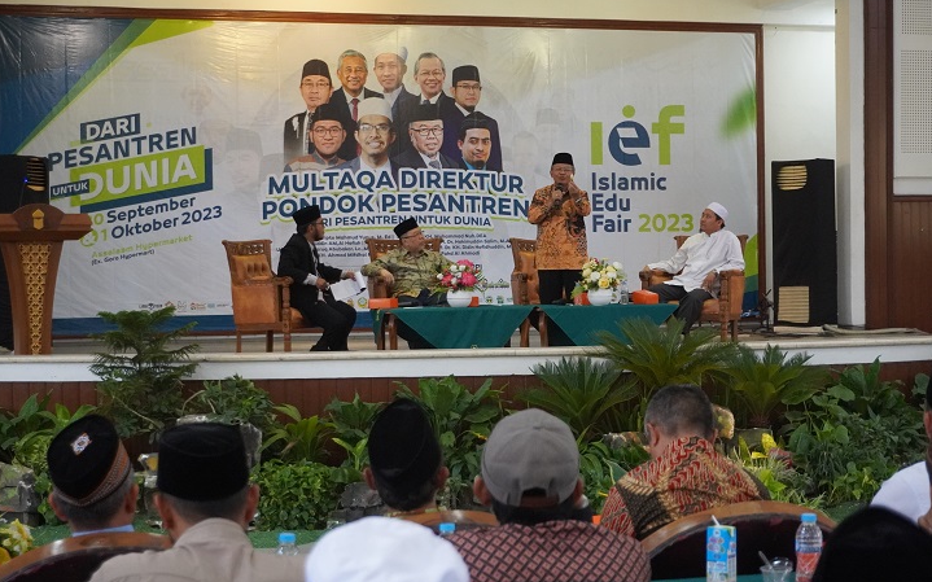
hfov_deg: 31.5
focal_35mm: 65
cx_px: 465
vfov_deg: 20.0
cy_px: 290
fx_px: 1651
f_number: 5.6
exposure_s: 1/160
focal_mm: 42
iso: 4000
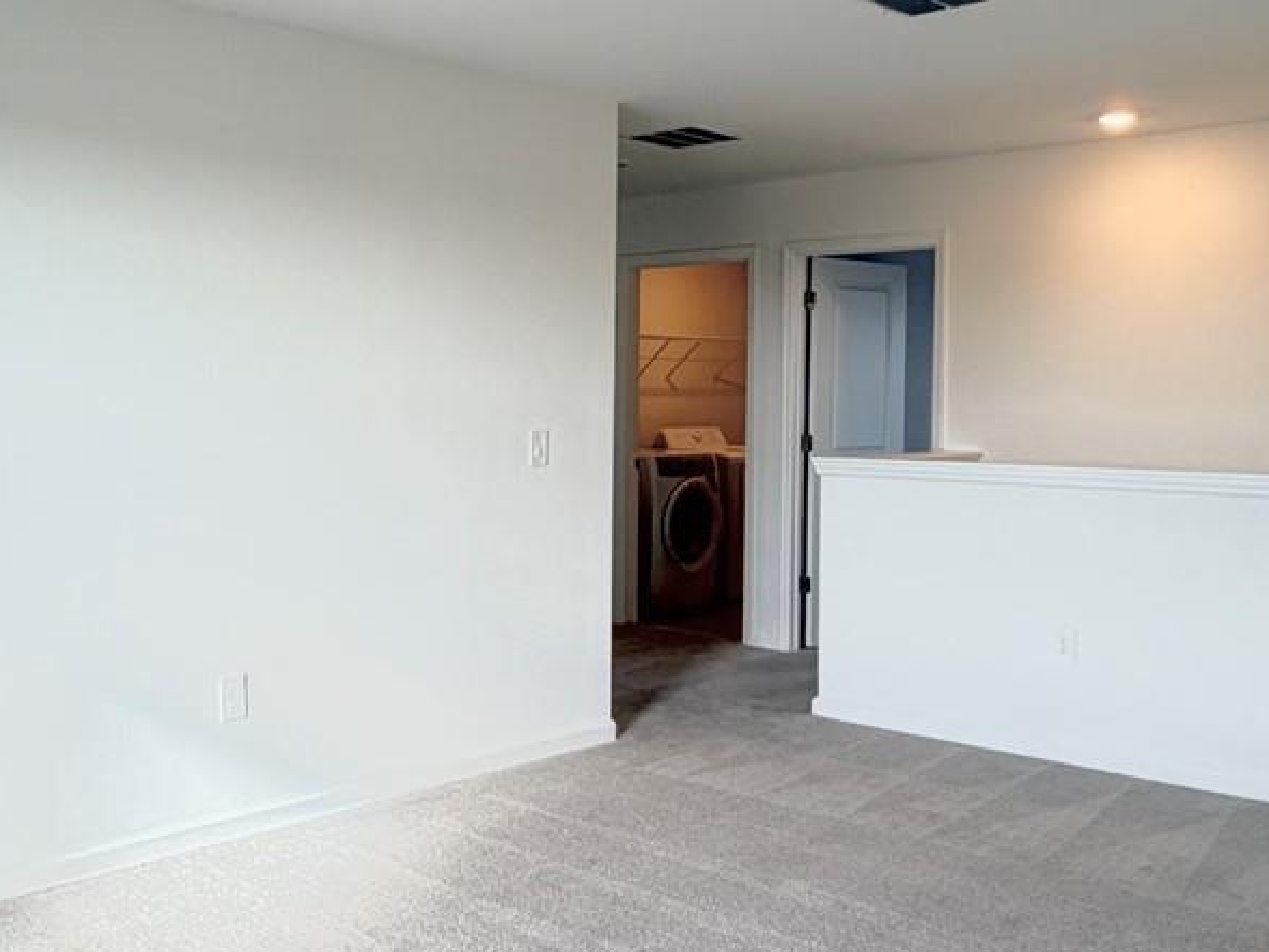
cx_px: 496
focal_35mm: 38
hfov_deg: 48.6
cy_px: 431
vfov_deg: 37.7
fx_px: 1393
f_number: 2.2
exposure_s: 1/120
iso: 125
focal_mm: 2.22
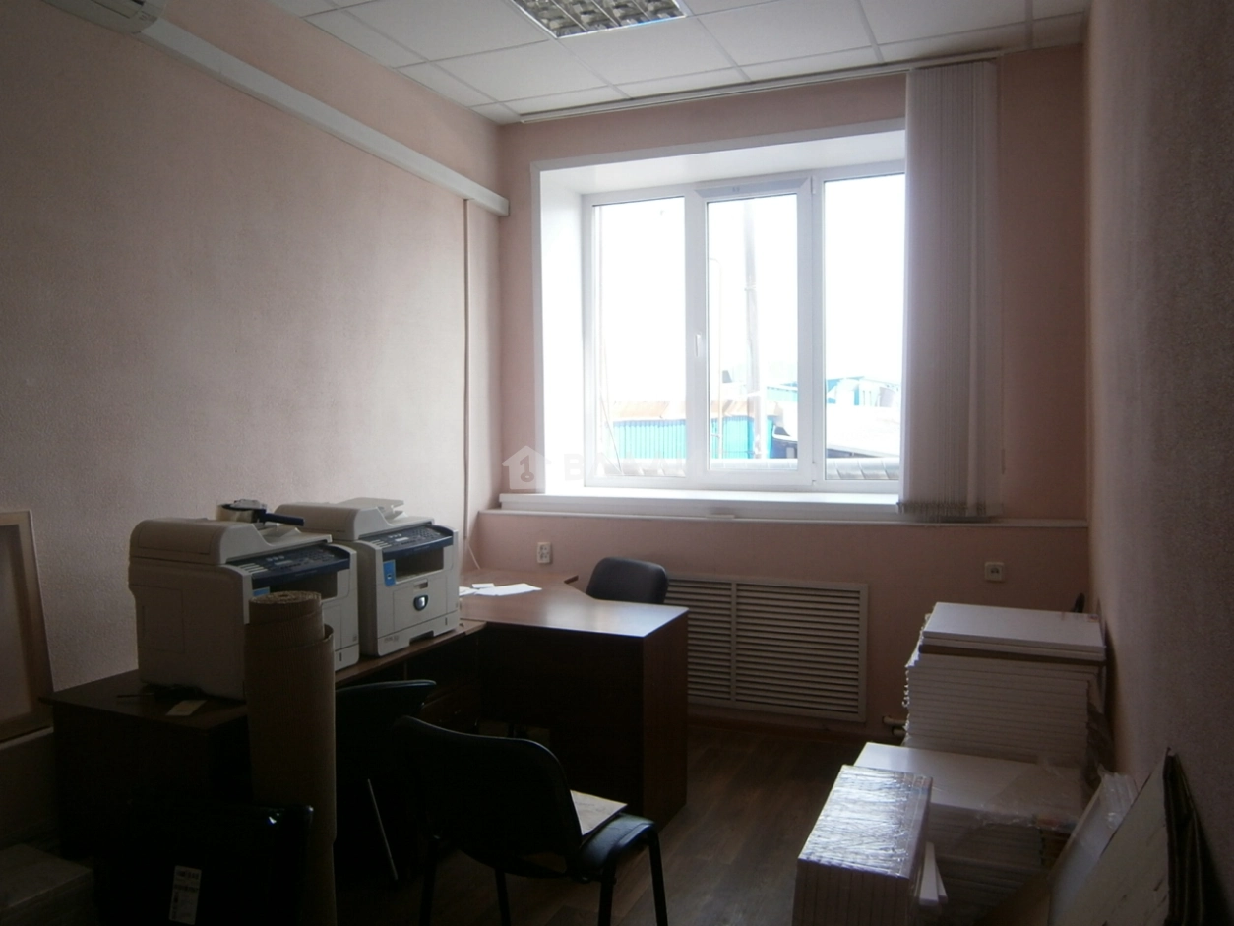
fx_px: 927
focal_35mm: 26
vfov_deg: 53.1
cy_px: 463
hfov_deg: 67.3
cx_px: 617
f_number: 2.8
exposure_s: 1/125
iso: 80
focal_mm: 4.7
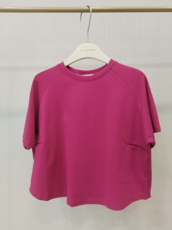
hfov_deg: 48.2
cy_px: 115
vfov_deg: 61.7
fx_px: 192
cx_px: 86
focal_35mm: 29
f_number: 1.8
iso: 444
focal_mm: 4.75
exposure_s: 1/60
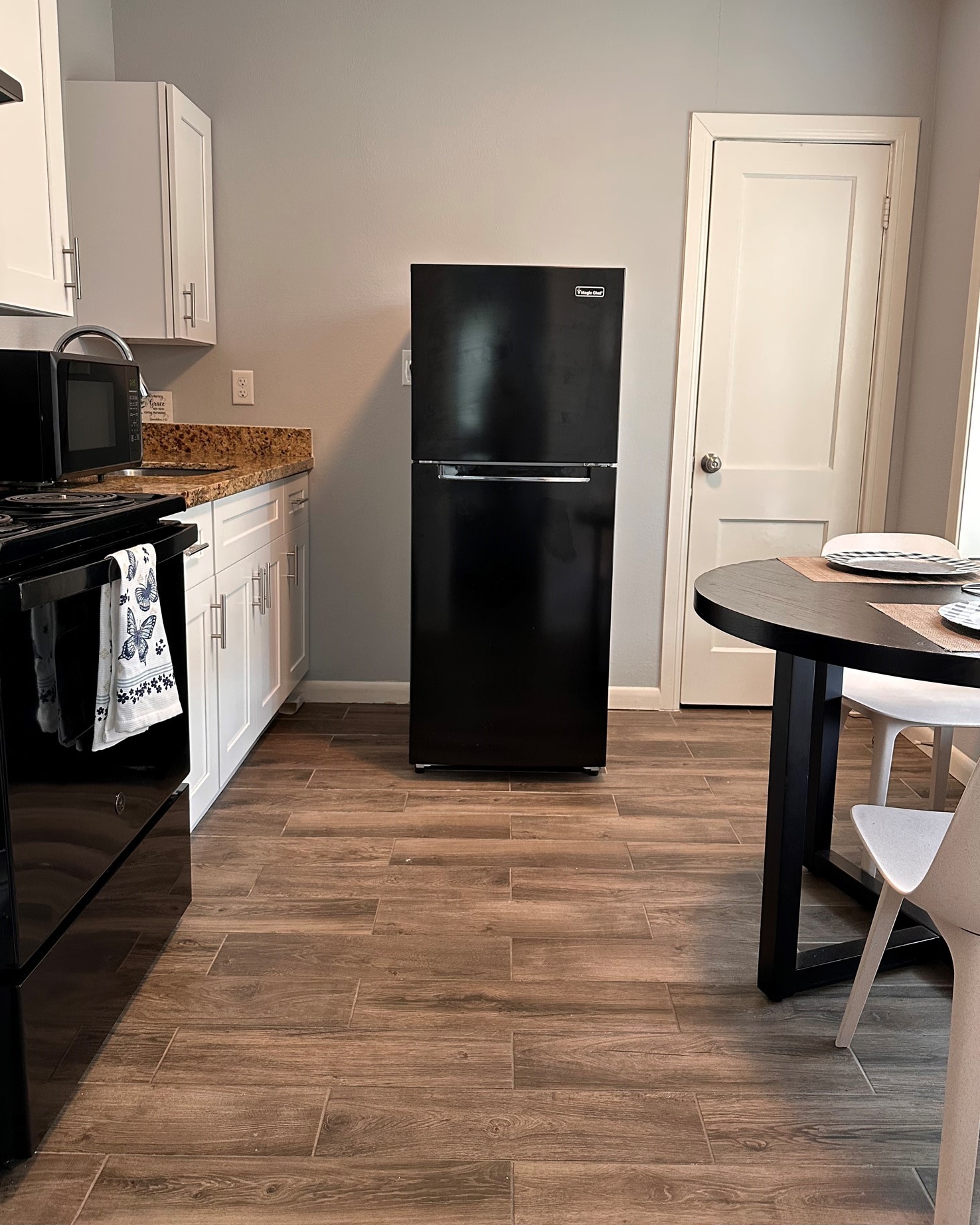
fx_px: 943
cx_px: 502
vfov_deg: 66.0
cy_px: 580
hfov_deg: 54.9
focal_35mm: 26
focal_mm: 6.86
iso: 400
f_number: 1.78
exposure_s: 1/60
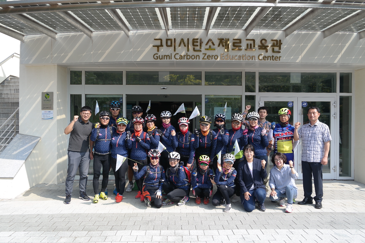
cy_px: 122
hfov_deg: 61.9
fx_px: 304
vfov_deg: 43.6
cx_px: 182
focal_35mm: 30
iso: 100
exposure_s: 1/200
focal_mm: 20
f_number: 5.6
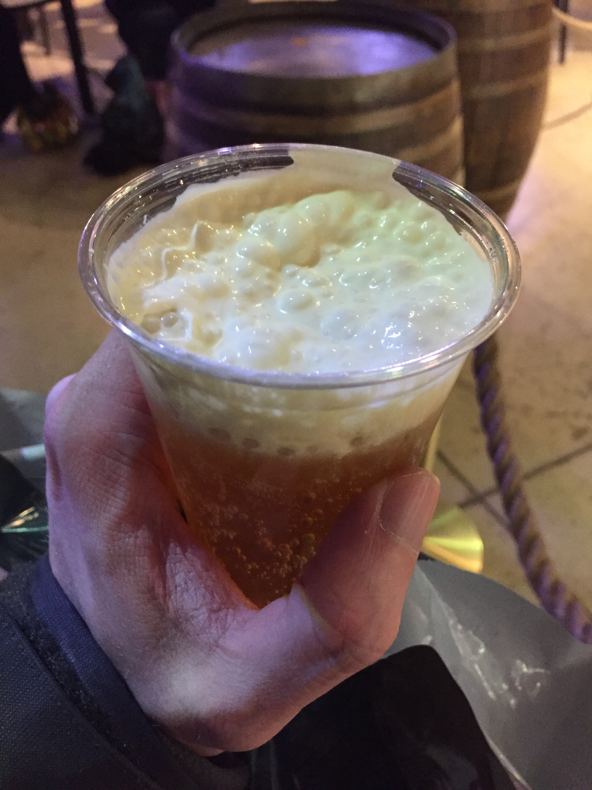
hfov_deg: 48.2
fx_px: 661
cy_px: 395
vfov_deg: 61.7
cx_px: 296
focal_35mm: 29
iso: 320
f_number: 2.2
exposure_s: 1/17
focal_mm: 4.15
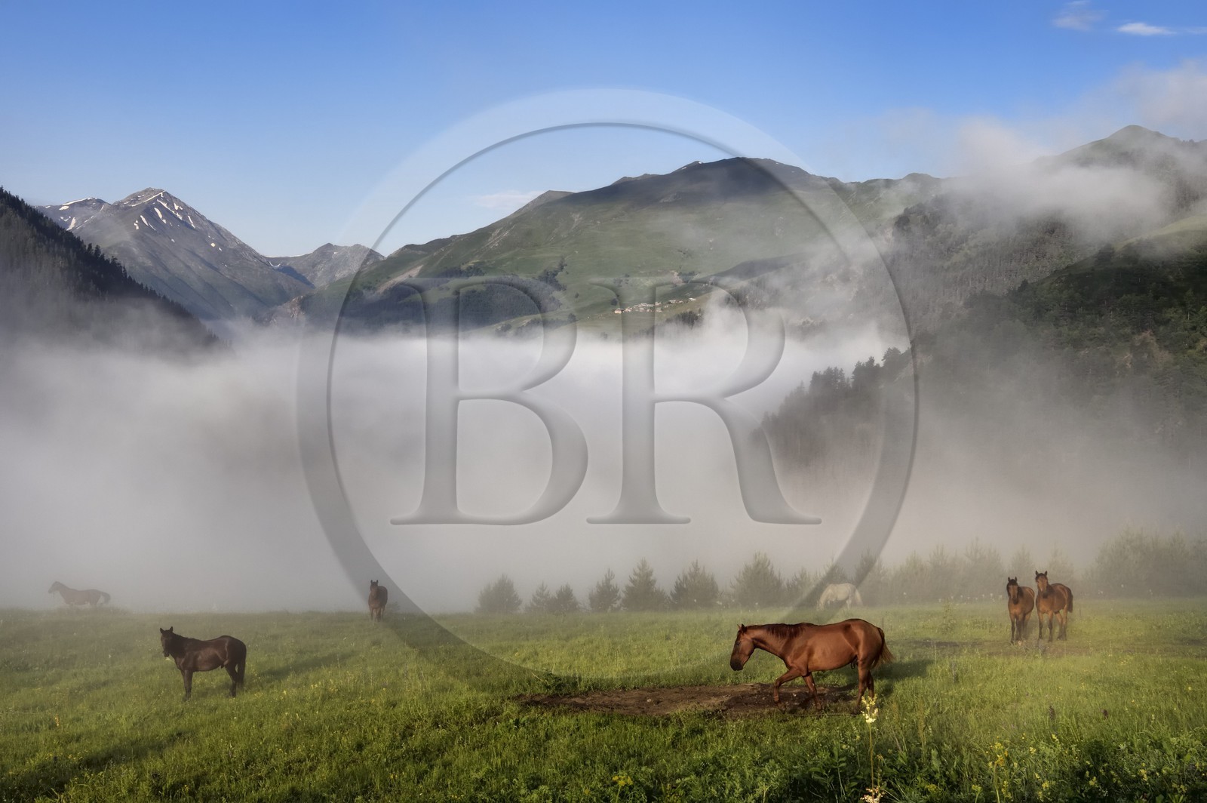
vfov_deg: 29.2
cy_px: 402
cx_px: 604
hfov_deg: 42.8
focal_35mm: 46
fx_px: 1541
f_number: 16
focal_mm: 46
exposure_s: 1/320
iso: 400
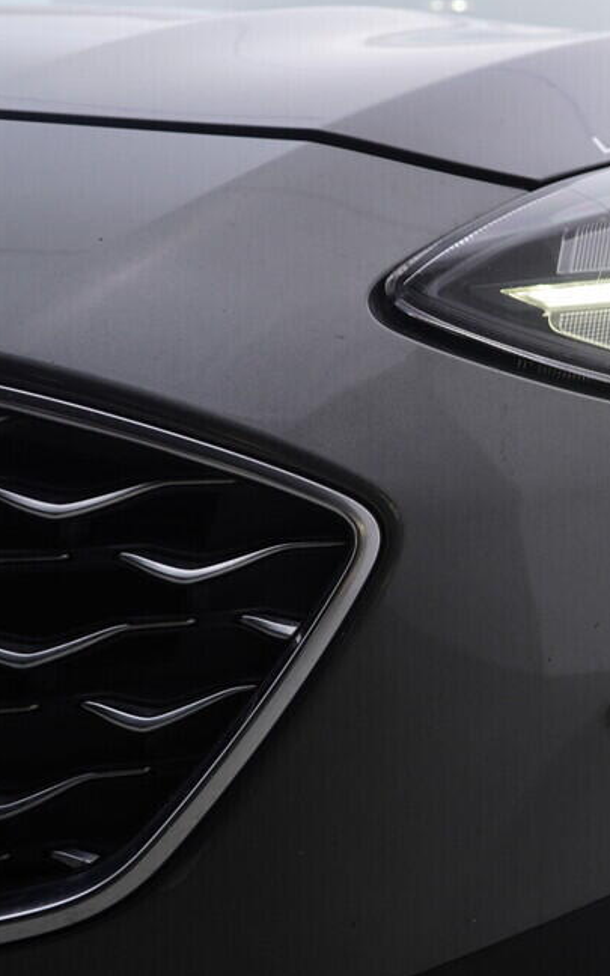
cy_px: 472
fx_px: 1543
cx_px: 717
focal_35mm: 58
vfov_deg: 35.1
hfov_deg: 21.0
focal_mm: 24
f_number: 4
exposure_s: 1/80
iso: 125
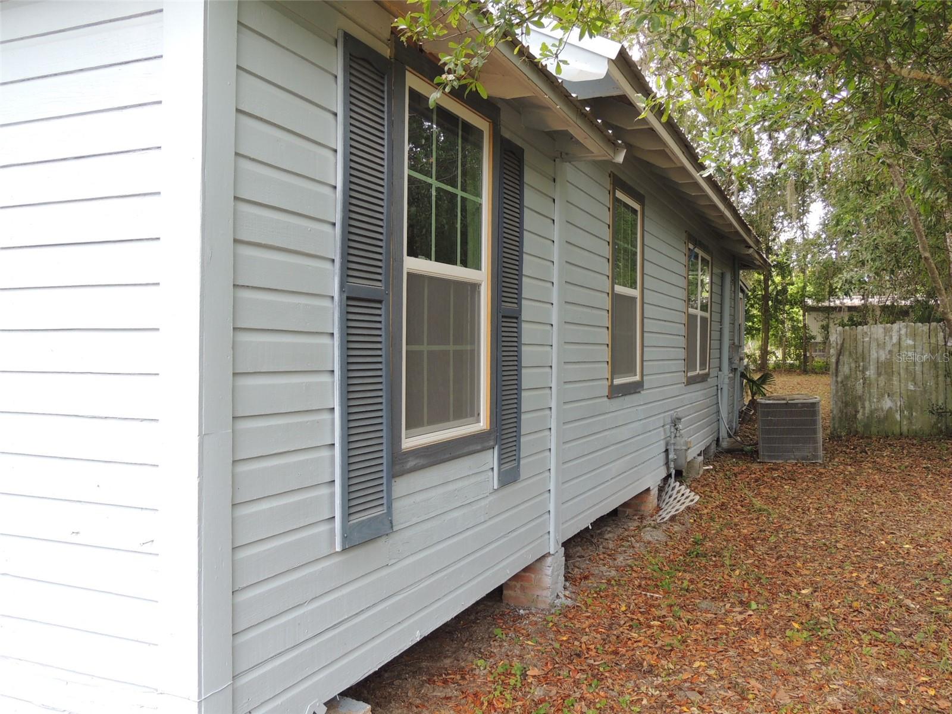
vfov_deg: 46.8
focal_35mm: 30
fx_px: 825
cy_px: 357
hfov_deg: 60.0
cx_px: 476
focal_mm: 5.3
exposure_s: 1/80
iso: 100
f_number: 3.1
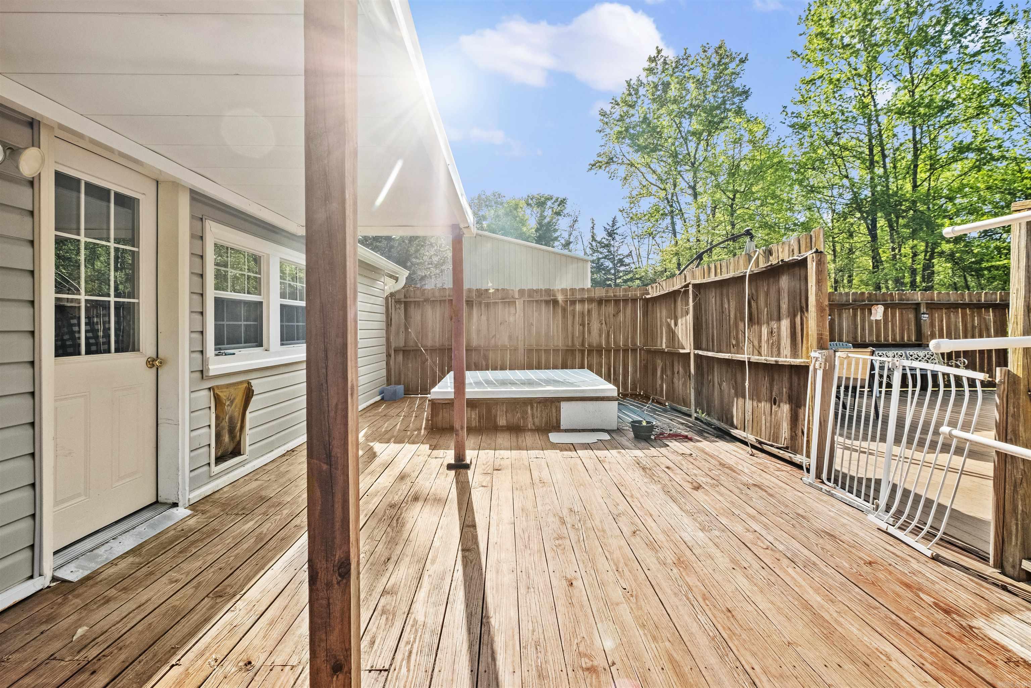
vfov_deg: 77.3
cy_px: 344
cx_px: 516
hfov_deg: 100.4
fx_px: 430
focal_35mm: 15
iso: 640
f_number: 6.4
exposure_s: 1/125
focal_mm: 10
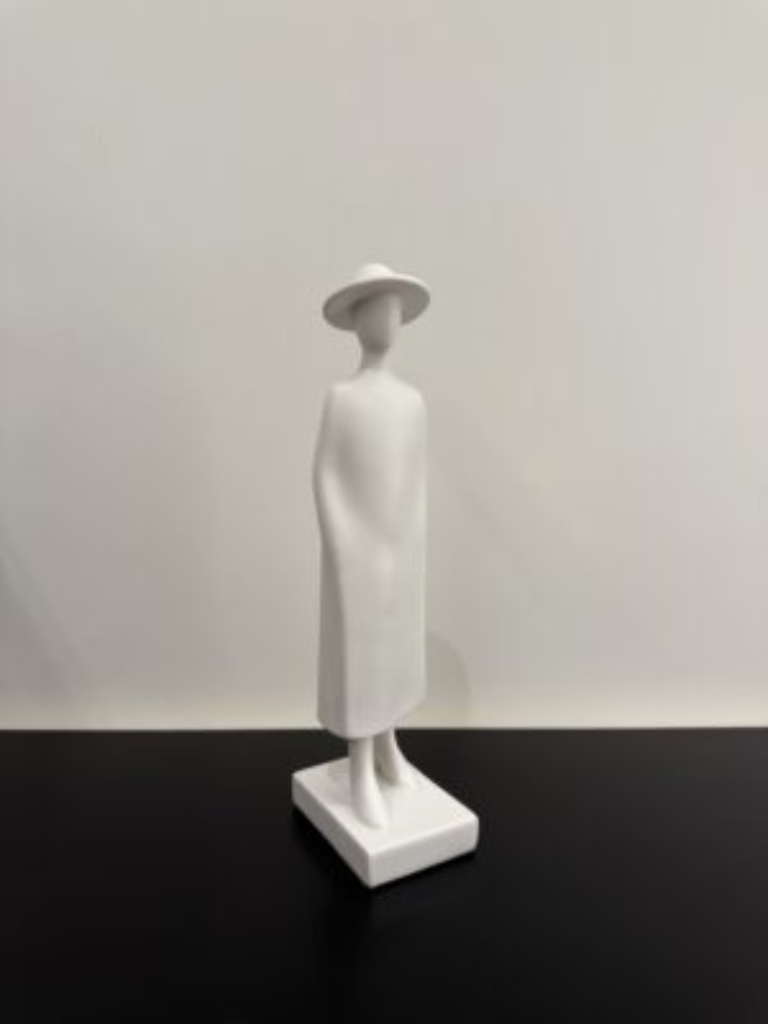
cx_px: 384
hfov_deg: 56.8
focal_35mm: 24
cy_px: 512
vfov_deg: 71.6
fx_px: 710
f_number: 1.78
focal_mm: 6.76
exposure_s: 1/121
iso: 125
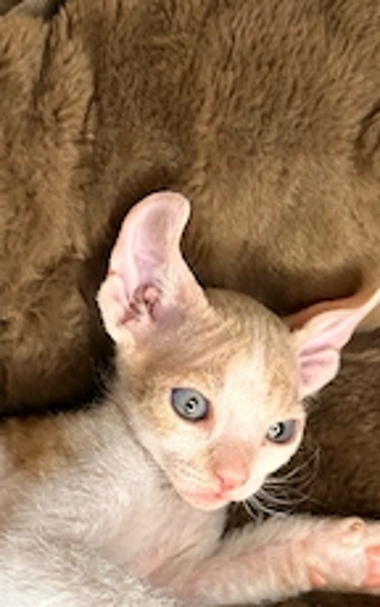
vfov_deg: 41.1
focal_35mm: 48
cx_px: 179
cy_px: 417
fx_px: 794
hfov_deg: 26.9
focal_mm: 5.7
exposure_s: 1/50
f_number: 1.5
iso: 320
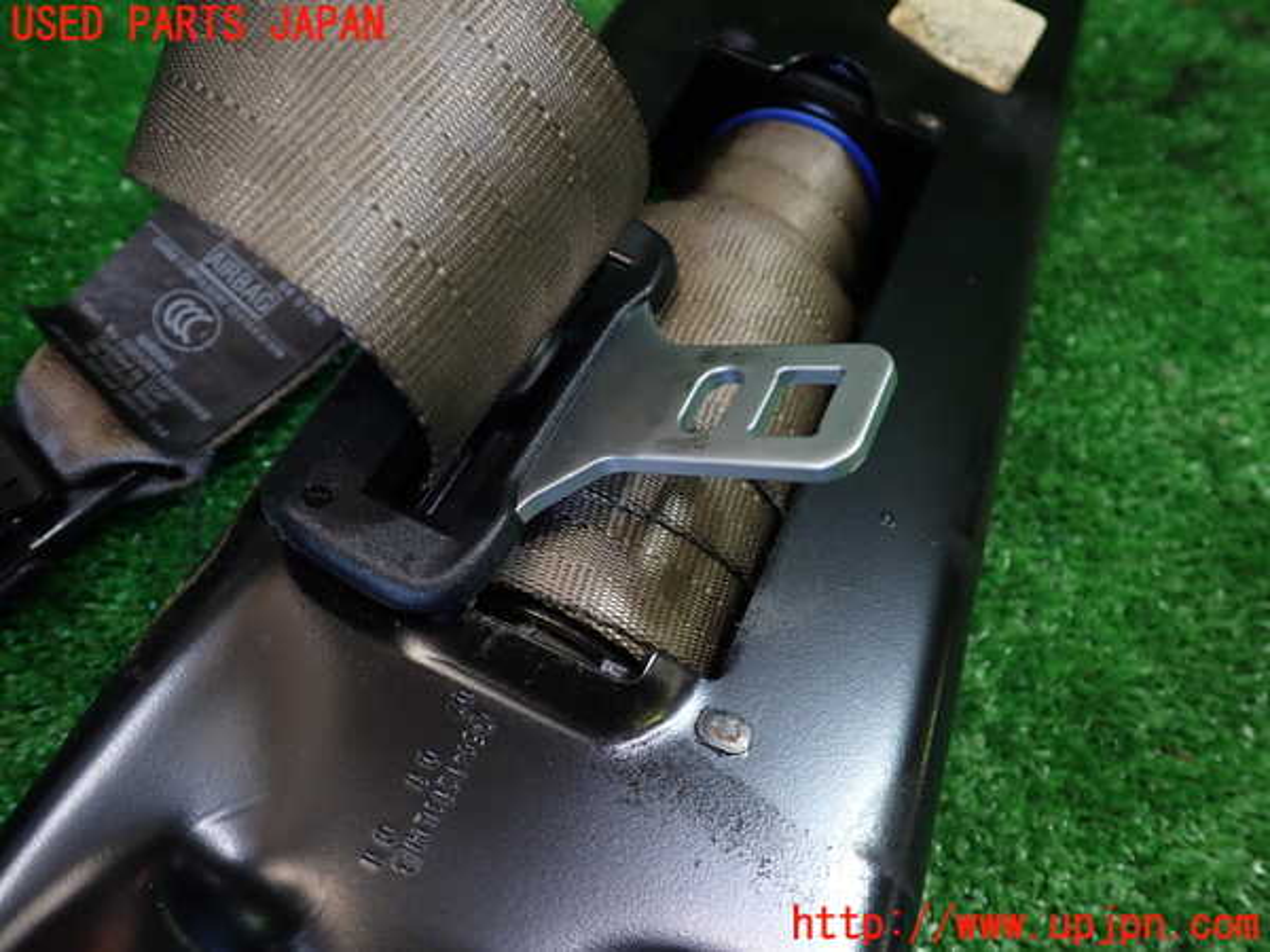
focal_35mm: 30
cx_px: 635
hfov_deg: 60.0
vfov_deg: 46.8
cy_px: 476
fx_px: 1101
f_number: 2.3
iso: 200
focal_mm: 5.4
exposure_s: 1/40
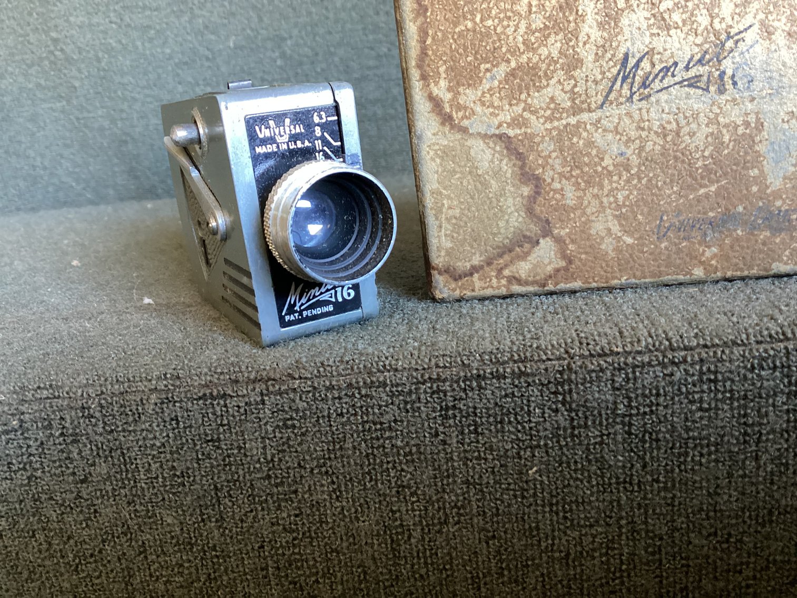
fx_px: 714
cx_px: 398
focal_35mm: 31
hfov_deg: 58.3
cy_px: 299
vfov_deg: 45.4
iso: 250
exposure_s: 1/33
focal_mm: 3.3
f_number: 2.4
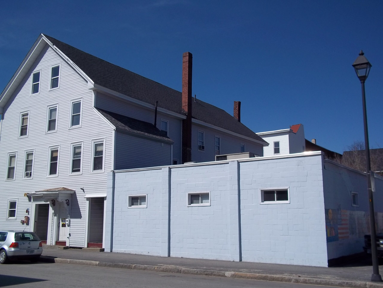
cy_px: 144
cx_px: 192
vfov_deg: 39.7
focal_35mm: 36
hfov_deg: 51.4
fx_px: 398
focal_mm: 6.5
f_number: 8
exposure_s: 1/500
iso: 80
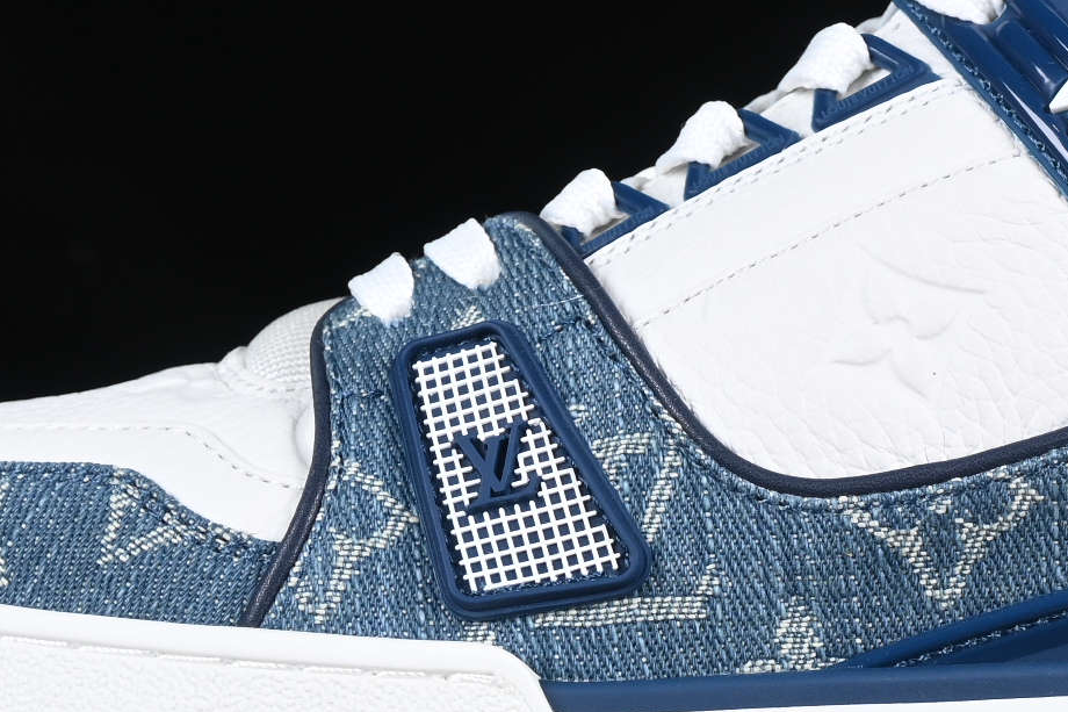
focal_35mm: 227
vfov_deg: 6.0
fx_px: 6733
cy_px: 250
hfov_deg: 9.1
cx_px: 844
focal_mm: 50
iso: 160
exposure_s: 1/60
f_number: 7.1
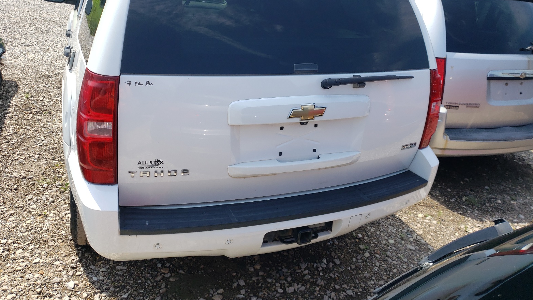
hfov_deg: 66.1
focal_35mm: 29
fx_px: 410
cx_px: 266
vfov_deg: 39.7
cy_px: 103
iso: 50
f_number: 1.5
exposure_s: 1/2000
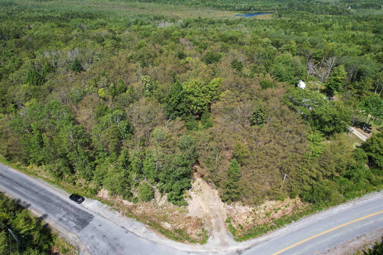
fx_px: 234
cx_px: 192
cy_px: 128
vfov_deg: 57.2
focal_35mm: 22
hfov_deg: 78.6
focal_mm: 8.38
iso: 100
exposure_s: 1/1250
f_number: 2.8
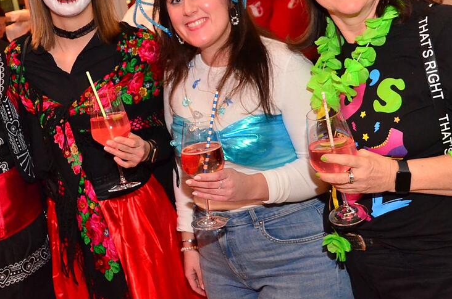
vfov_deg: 22.5
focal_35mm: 60
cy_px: 93
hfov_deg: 33.4
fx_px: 749
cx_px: 164
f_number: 5.6
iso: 3200
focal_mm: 27
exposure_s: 1/50
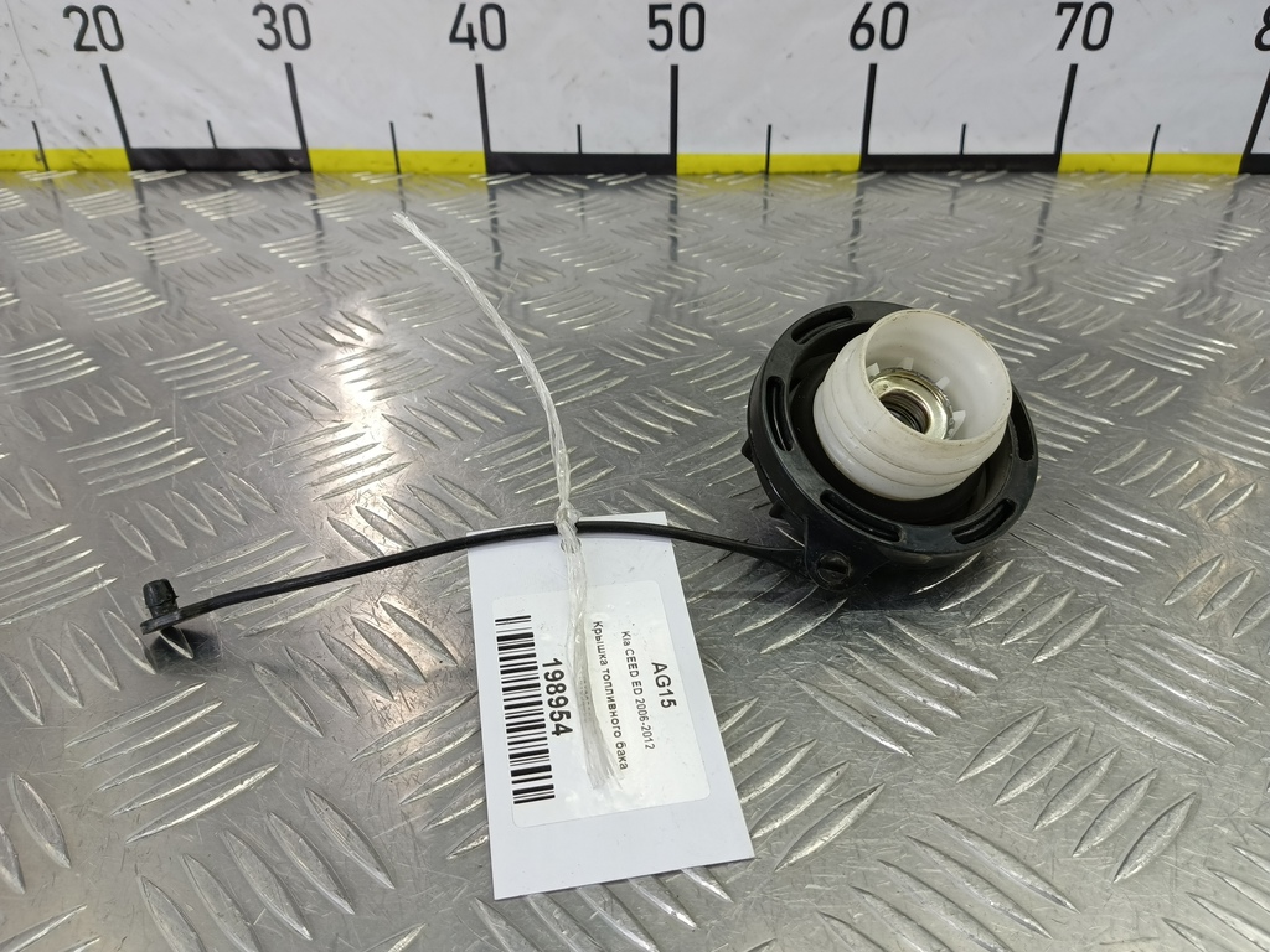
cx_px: 635
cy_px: 476
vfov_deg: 58.9
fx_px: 844
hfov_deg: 73.9
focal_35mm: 23
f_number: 1.6
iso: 107
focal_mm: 4.11
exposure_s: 1/50
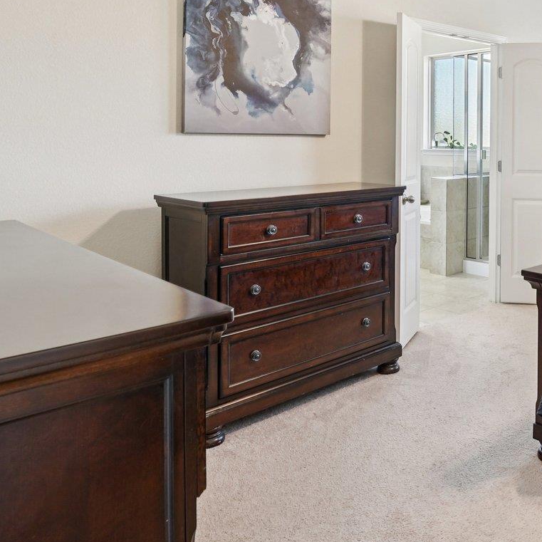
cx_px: 513
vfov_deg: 49.4
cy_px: 148
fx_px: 567
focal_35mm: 32
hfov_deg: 45.1
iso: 800
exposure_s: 1/30
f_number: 8
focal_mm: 14
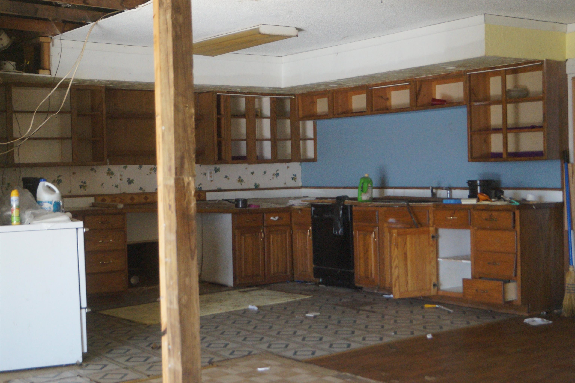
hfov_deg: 43.6
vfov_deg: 29.8
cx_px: 288
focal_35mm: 45
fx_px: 718
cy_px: 192
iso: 2500
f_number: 4.5
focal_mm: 30
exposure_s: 1/160
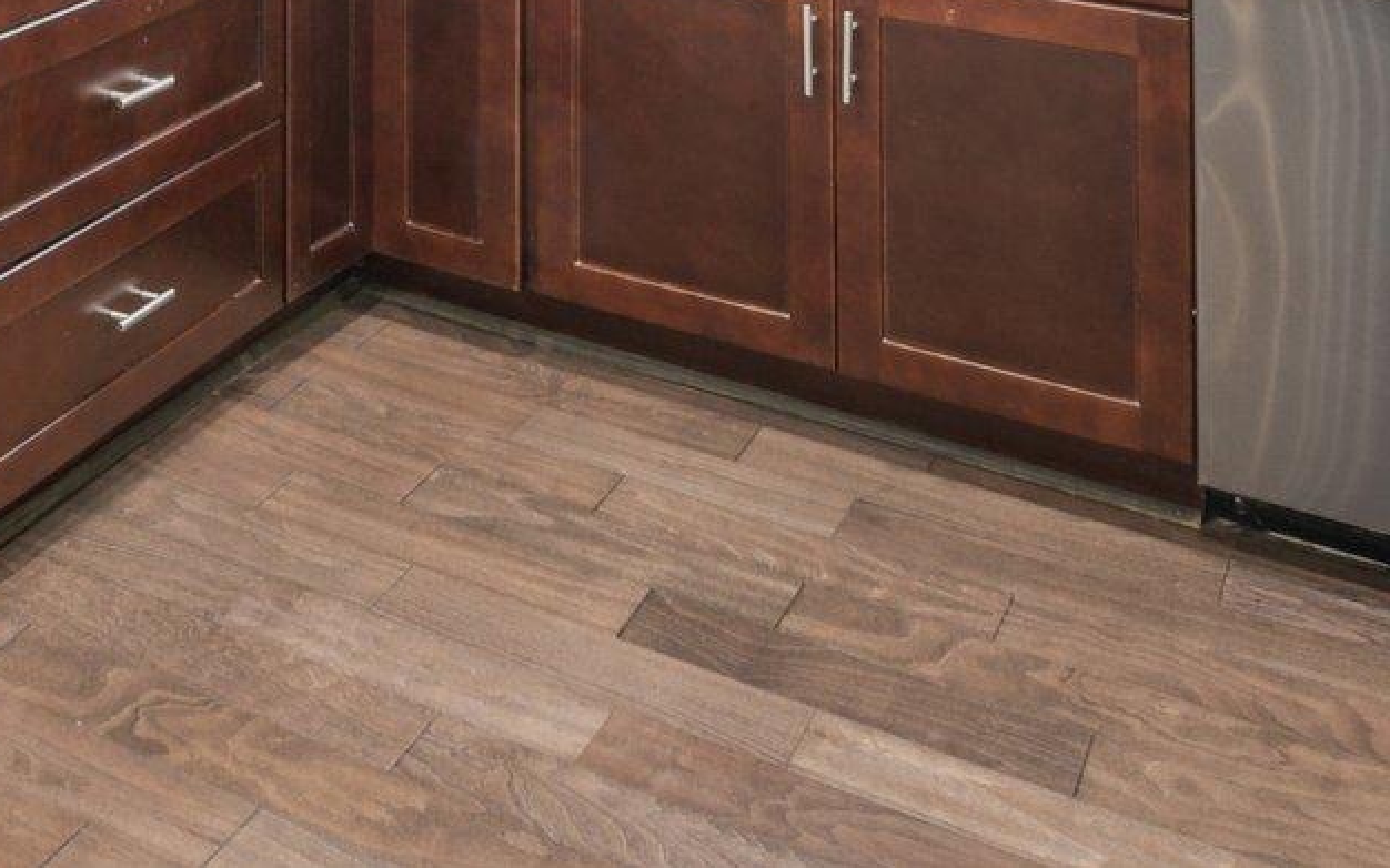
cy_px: -643
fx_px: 1894
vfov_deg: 19.8
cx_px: 149
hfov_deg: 37.7
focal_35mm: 50
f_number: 8
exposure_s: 1/3.33
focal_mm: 10
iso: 400
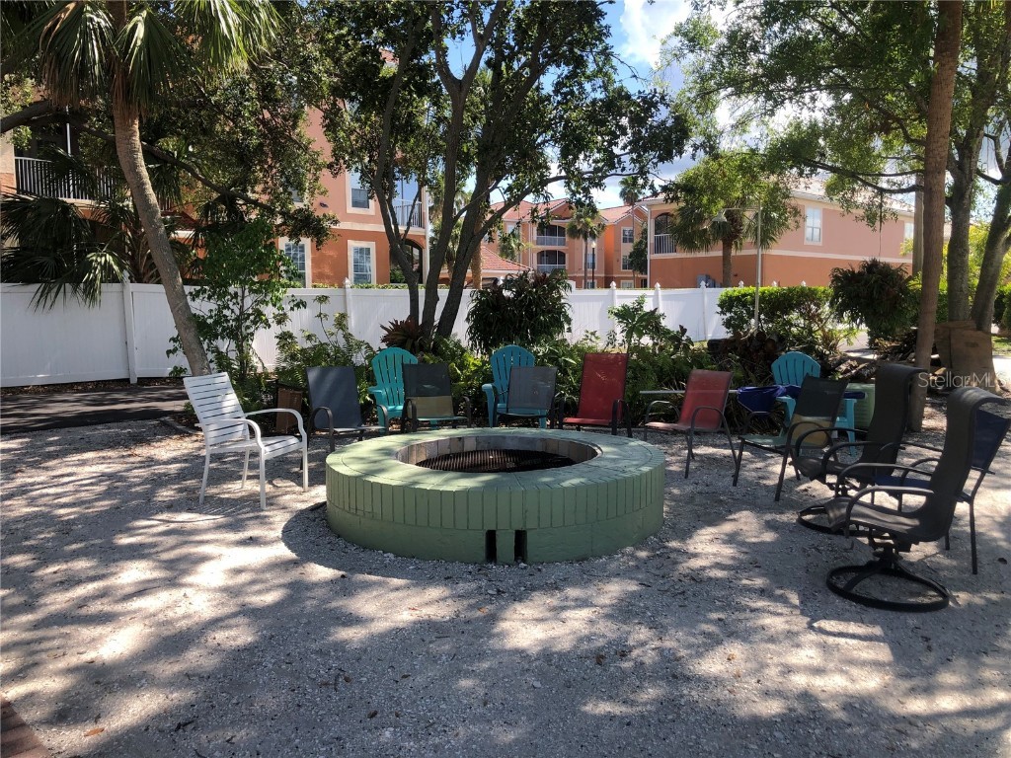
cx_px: 506
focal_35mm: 28
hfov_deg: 63.4
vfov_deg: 49.7
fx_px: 818
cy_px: 379
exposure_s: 1/750
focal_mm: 3.99
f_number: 1.8
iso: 20
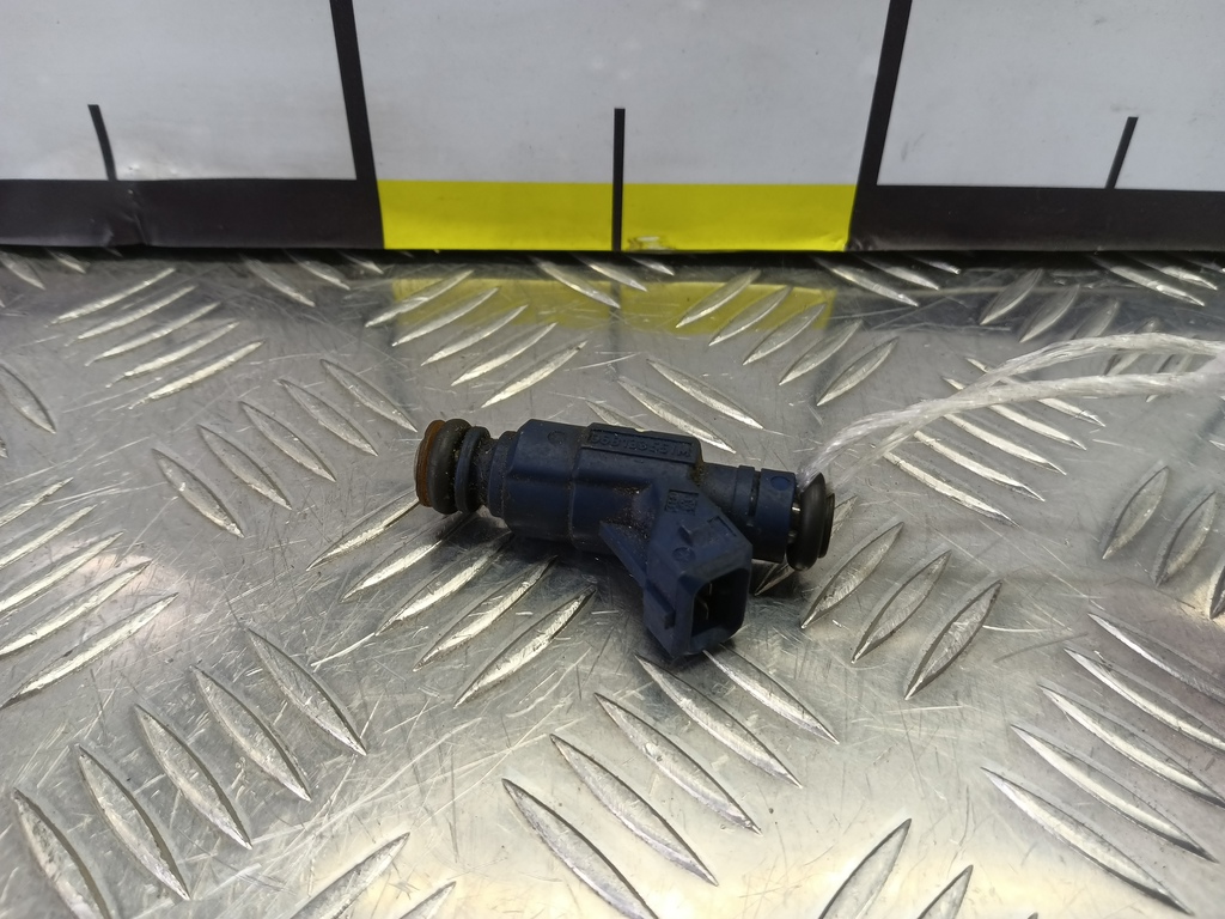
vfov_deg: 58.9
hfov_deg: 73.9
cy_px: 460
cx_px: 612
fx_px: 814
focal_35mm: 23
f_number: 1.6
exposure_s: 1/50
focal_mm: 4.11
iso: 121
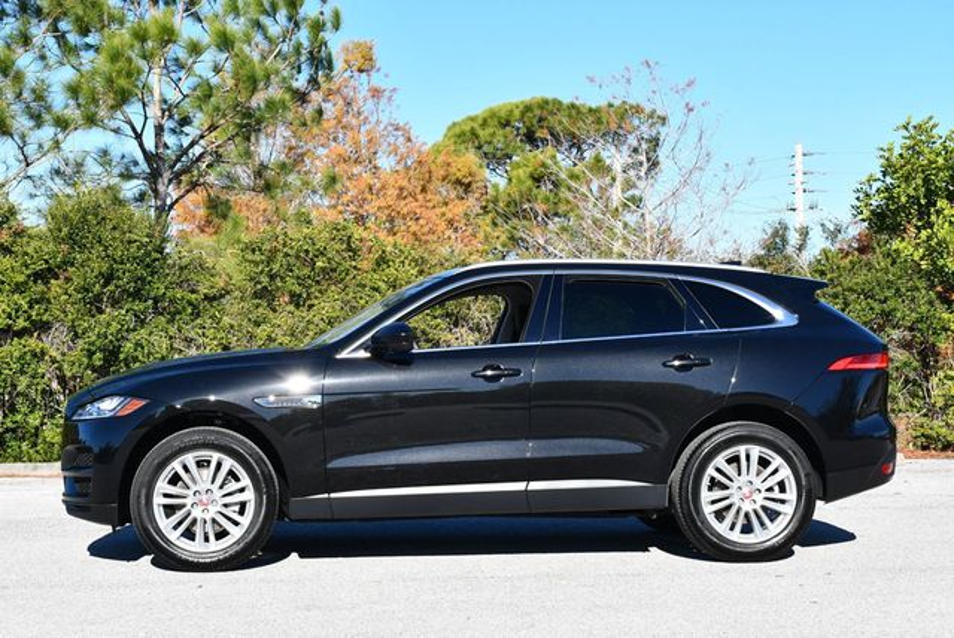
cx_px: 477
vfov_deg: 21.3
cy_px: 319
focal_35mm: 64
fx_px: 1697
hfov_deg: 31.4
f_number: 8
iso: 140
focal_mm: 32
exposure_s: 1/250
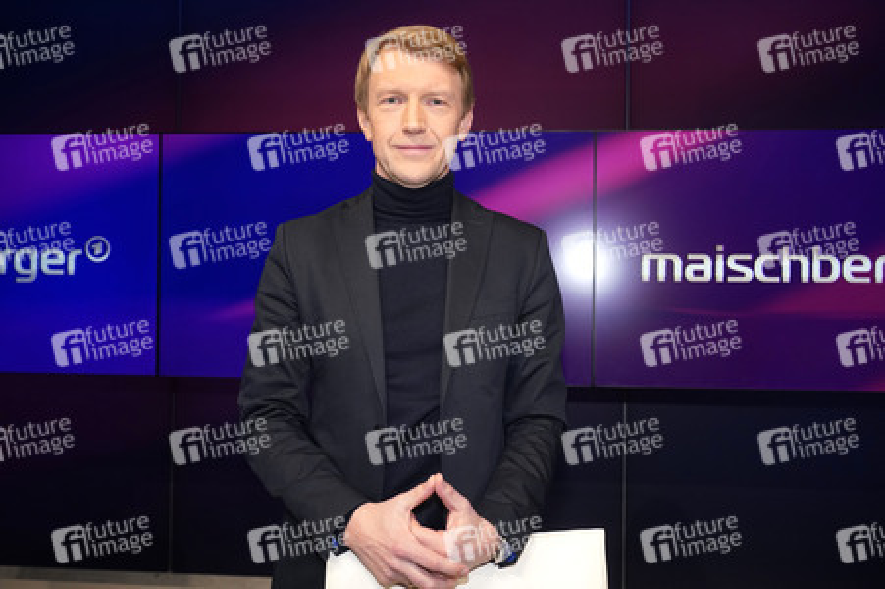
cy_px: 294
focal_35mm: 35
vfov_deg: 37.8
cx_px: 442
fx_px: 860
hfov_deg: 54.5
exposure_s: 1/160
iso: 2000
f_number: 5
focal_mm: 35
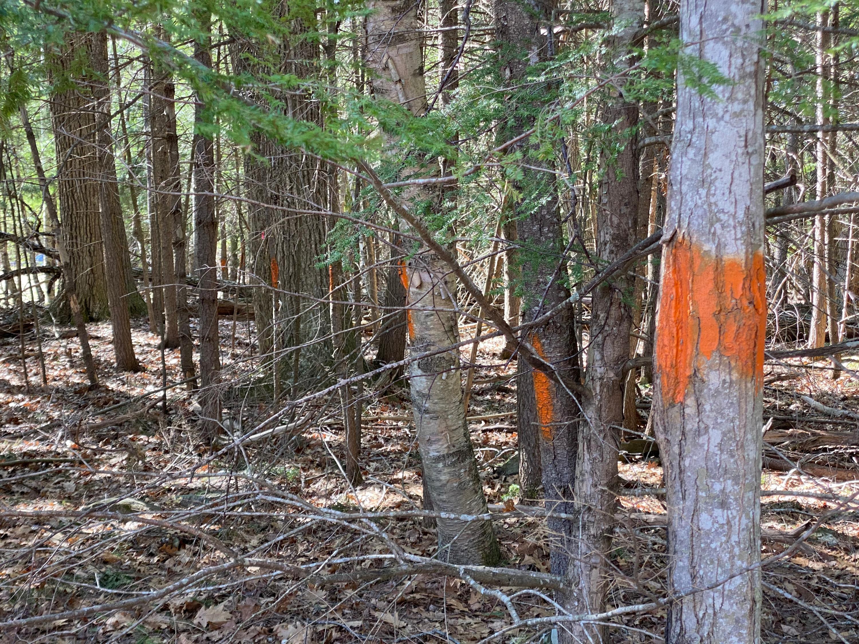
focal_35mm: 52
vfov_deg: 28.0
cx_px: 430
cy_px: 322
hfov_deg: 36.8
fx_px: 1290
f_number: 2
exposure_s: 1/121
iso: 100
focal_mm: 6
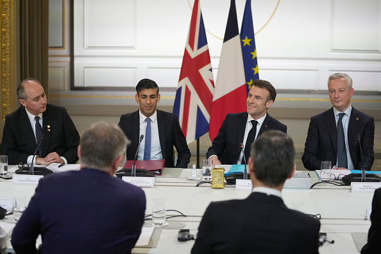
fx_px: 741
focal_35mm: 70
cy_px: 127
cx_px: 190
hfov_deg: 28.8
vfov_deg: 19.5
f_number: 2.8
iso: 1600
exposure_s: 1/500
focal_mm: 70
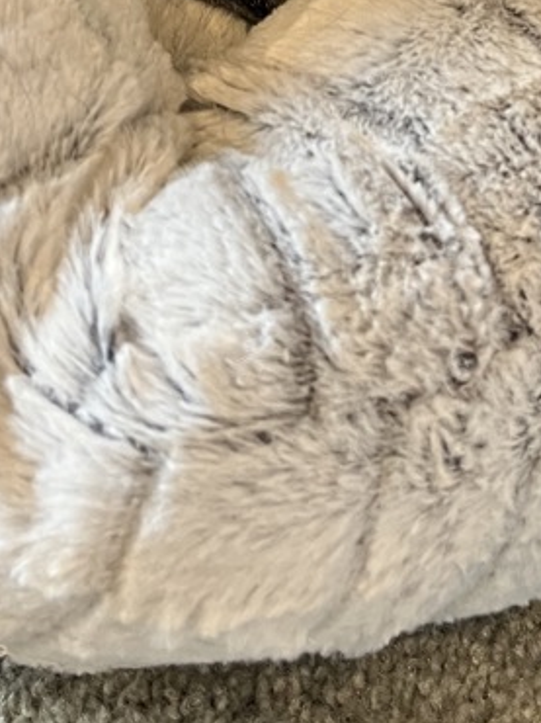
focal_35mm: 72
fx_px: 1502
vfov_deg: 24.5
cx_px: 371
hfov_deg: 20.3
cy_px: -149
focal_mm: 5.1
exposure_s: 1/60
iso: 250
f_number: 1.6
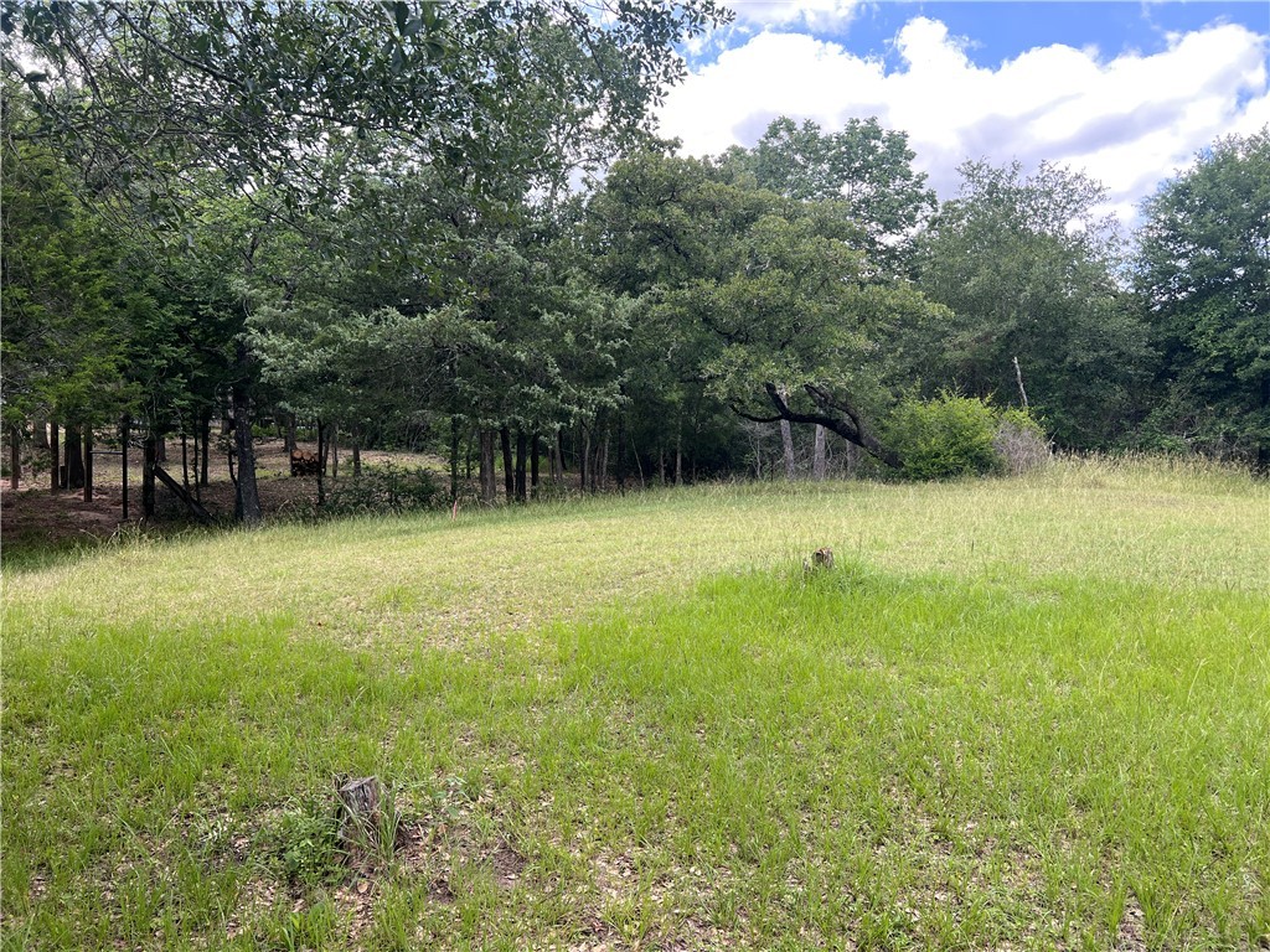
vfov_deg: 53.1
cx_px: 635
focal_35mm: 26
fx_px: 954
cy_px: 476
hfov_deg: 67.3
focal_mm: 5.7
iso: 50
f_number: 1.5
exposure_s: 1/654
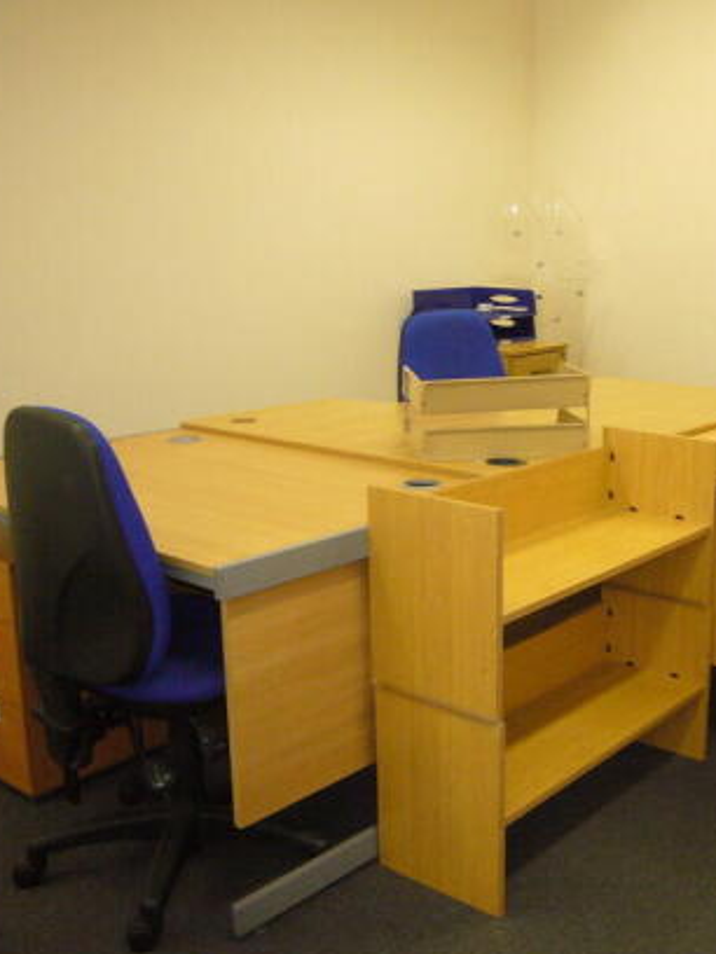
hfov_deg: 35.2
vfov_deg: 46.8
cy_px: 471
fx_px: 1103
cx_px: 535
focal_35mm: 40
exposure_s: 1/30
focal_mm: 4.6
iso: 250
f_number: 2.8
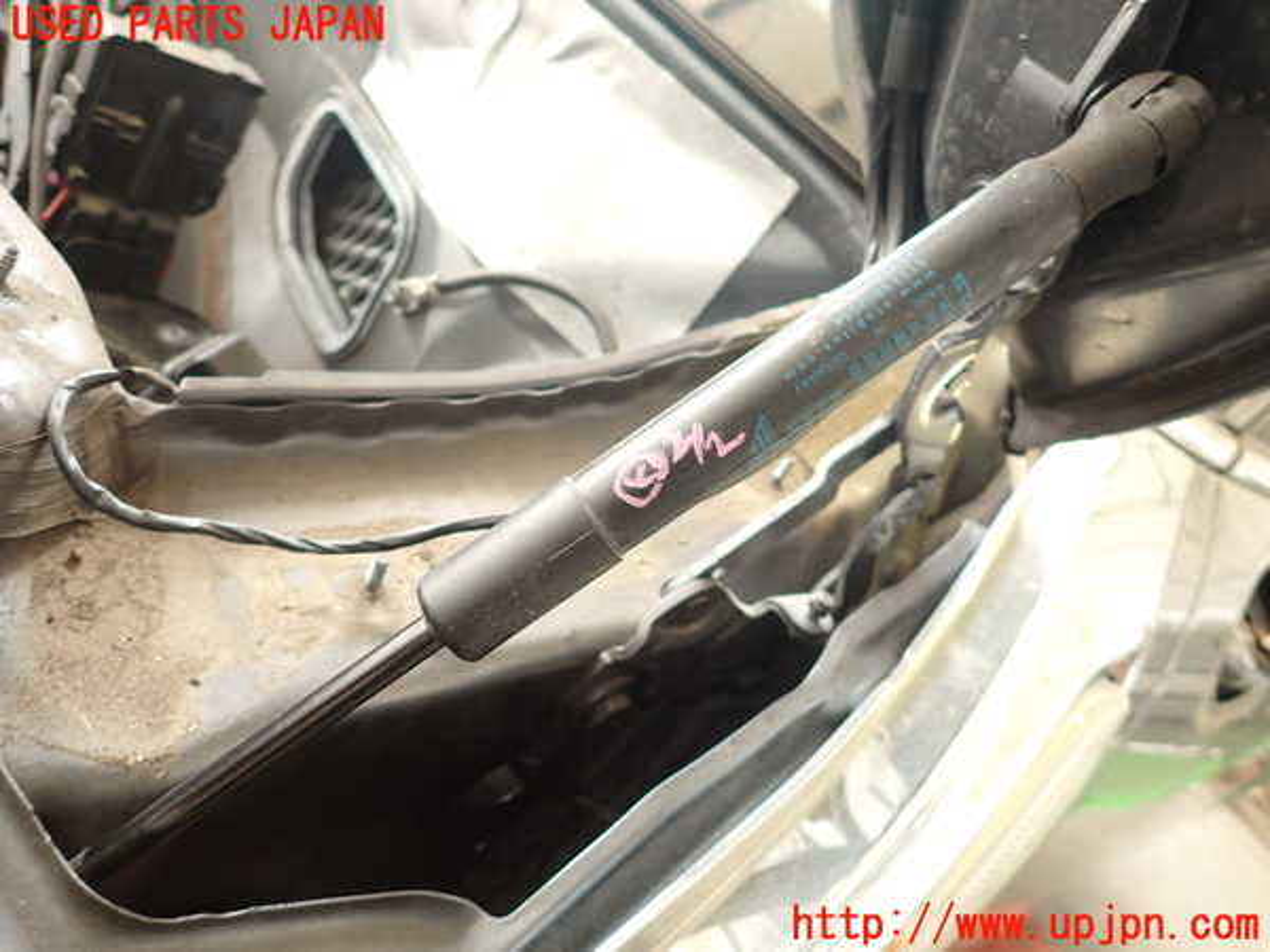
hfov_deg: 69.4
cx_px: 635
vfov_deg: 54.9
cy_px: 476
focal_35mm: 25
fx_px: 917
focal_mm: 4.5
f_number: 2
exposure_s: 1/30
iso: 200
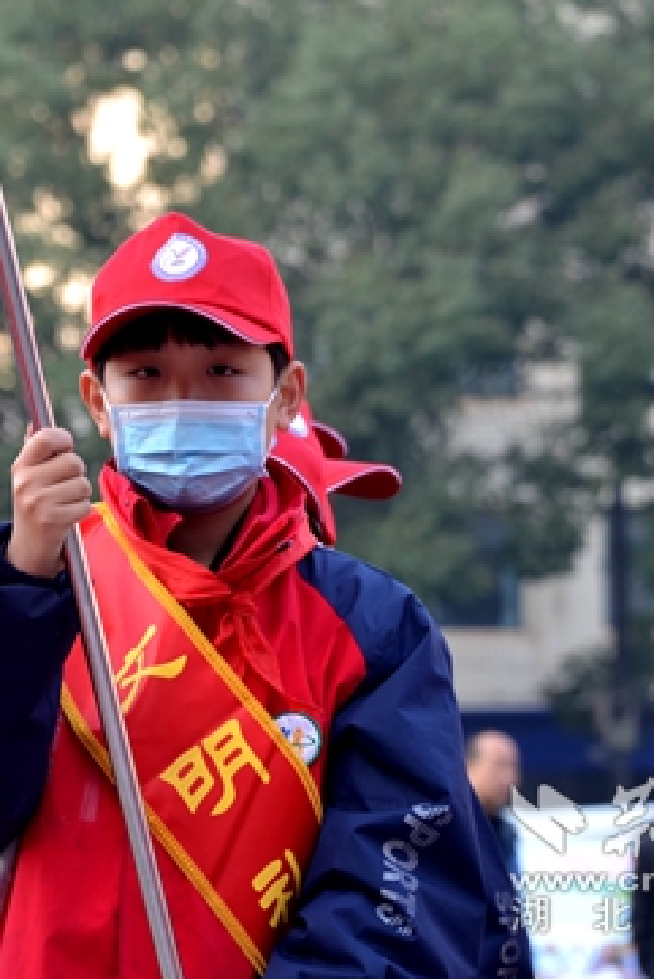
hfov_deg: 6.0
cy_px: 488
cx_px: 166
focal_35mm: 228
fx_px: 6207
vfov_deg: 9.0
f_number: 5.6
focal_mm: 100
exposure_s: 1/125
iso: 200
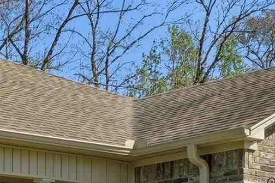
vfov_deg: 10.5
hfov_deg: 15.7
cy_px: 286
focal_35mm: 125
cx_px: -62
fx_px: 955
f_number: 9
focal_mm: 14
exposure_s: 1/2000
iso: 320
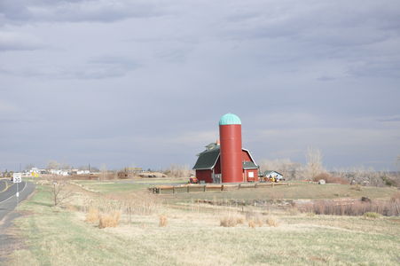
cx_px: 200
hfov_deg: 28.1
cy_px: 133
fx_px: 799
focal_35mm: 72
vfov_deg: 18.9
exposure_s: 1/4000
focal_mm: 48
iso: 1600
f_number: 8
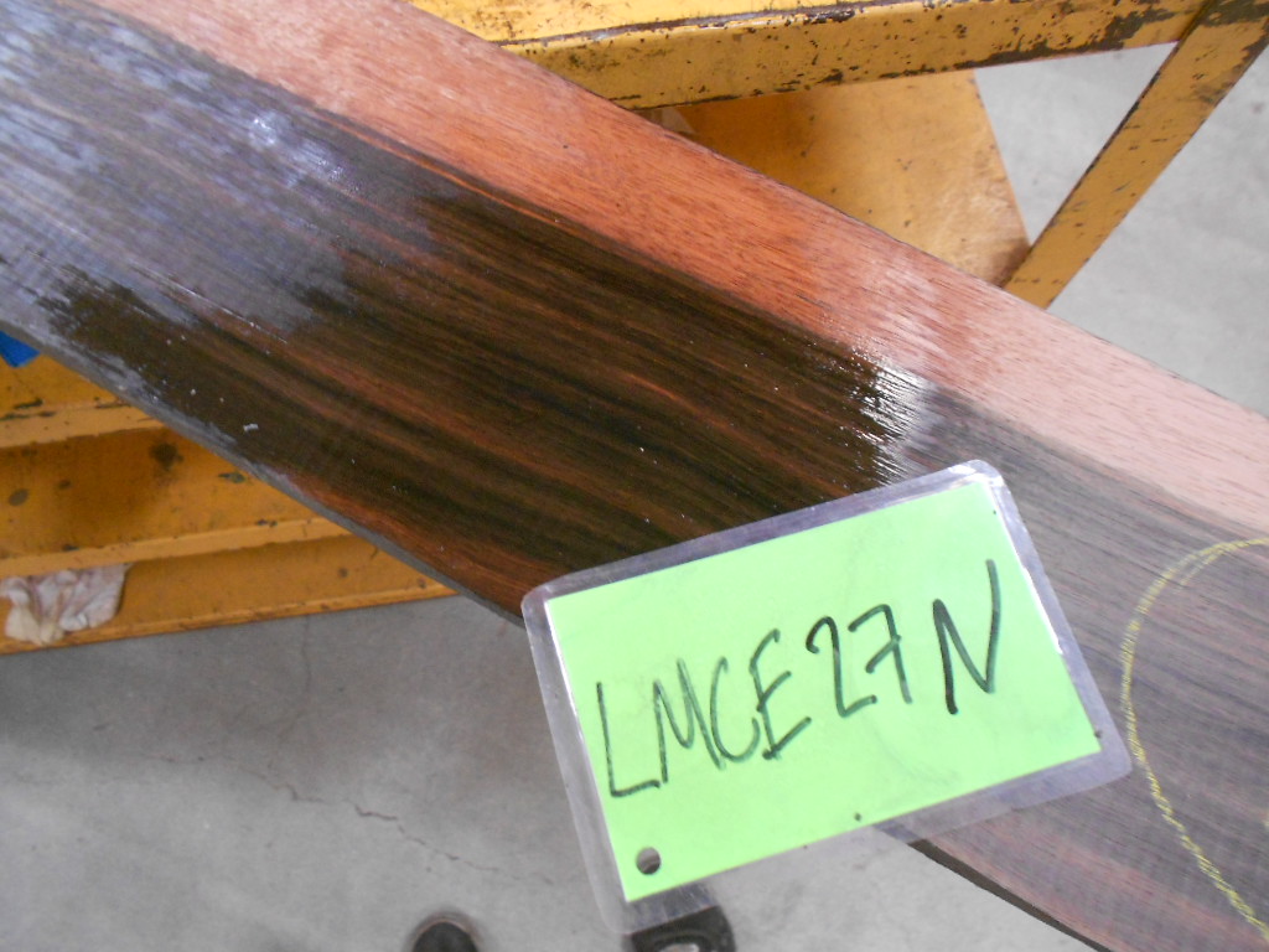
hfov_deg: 67.3
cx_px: 634
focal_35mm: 26
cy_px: 476
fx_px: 953
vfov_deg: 53.1
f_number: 3.2
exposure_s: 1/8
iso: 400
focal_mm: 4.6
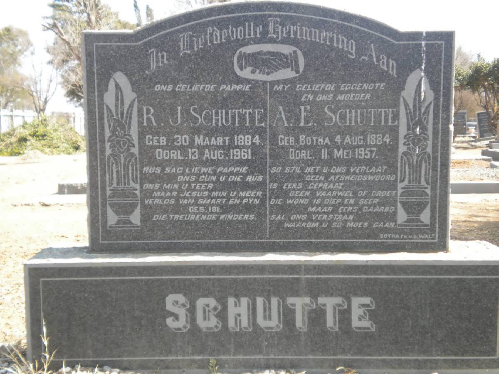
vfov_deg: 28.0
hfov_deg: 36.8
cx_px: 250
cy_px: 187
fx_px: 750
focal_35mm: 52
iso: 80
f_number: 3.9
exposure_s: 1/161
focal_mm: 9.3
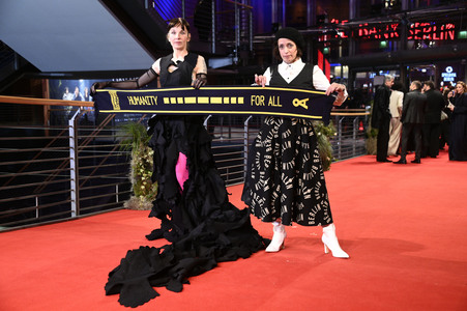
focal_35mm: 48
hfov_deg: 41.1
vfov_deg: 28.0
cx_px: 234
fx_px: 622
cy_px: 156
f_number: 4.5
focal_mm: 48
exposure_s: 1/250
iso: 5000
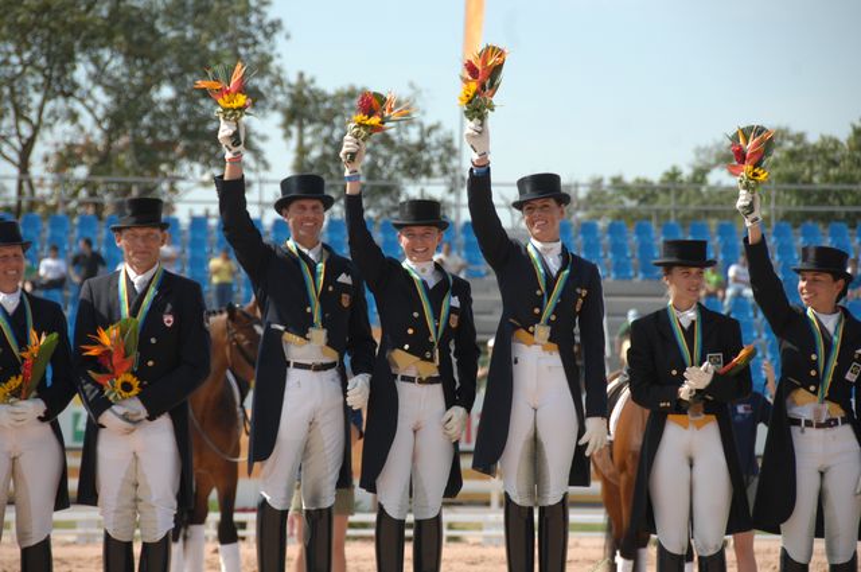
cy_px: 286
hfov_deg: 10.2
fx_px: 4837
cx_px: 430
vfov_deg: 6.8
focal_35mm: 202
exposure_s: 1/500
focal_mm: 135
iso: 200
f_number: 6
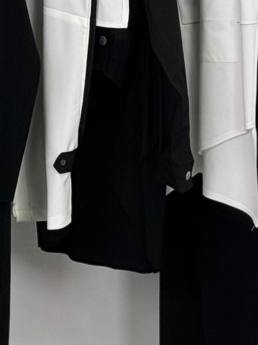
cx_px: 580
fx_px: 2216
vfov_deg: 8.9
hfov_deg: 6.4
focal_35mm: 223
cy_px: 83
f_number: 1.78
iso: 50
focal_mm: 6.86
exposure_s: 1/100
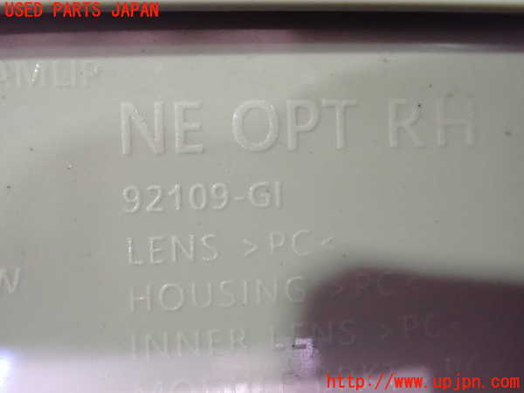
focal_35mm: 30
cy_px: 196
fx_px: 454
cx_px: 262
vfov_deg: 46.8
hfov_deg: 60.0
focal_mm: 5.4
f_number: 2.3
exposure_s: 1/30
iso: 1250
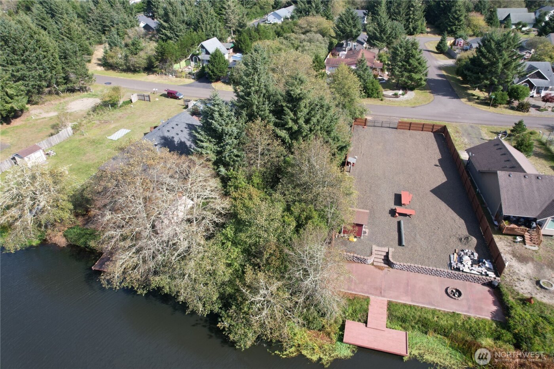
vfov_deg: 57.2
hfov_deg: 78.6
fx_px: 338
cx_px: 277
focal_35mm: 22
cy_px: 184
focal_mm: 8.38
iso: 100
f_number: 2.8
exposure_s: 1/725
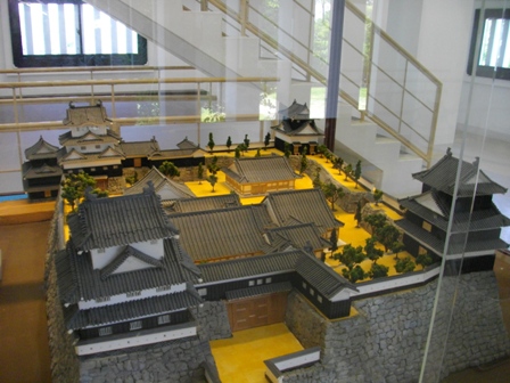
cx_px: 255
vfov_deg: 44.2
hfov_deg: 56.8
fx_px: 471
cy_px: 192
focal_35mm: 32
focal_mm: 5.7
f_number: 2.9
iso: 304
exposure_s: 1/100
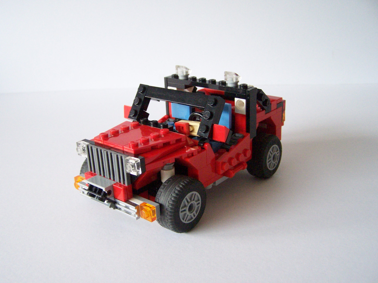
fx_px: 415
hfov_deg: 49.0
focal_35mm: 38
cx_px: 189
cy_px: 142
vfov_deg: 37.7
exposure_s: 1/90
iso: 400
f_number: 2.8
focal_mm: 6.3
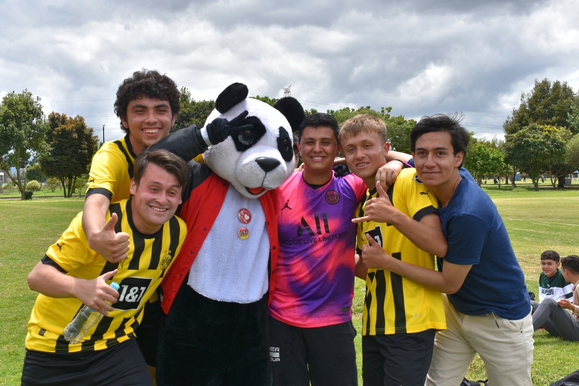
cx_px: 290
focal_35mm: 45
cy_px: 193
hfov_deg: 43.6
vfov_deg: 29.9
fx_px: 724
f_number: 8
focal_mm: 30
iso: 180
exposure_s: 1/500
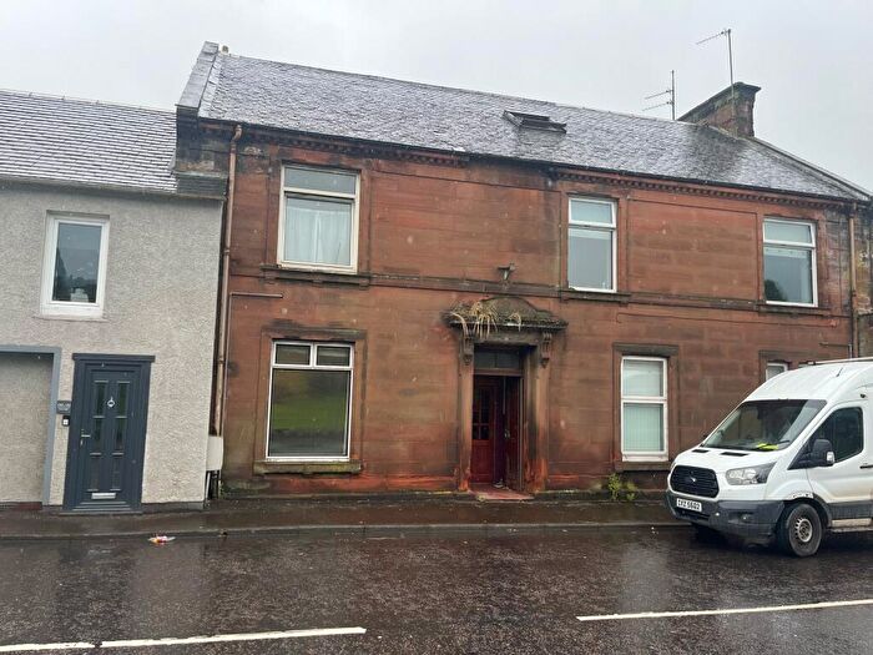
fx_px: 656
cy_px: 328
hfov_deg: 67.3
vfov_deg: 53.1
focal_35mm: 26
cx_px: 436
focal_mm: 5.1
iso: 50
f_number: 1.6
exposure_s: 1/393
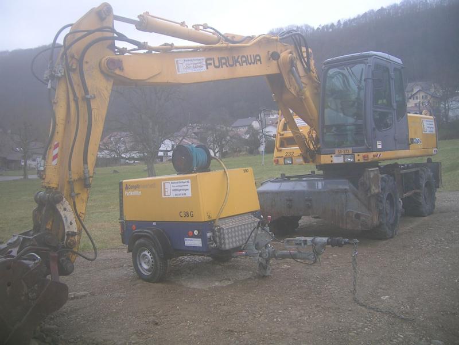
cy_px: 172
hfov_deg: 52.6
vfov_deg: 40.7
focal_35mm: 35
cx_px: 230
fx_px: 464
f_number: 2.8
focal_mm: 5.4
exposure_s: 1/62.6
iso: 50
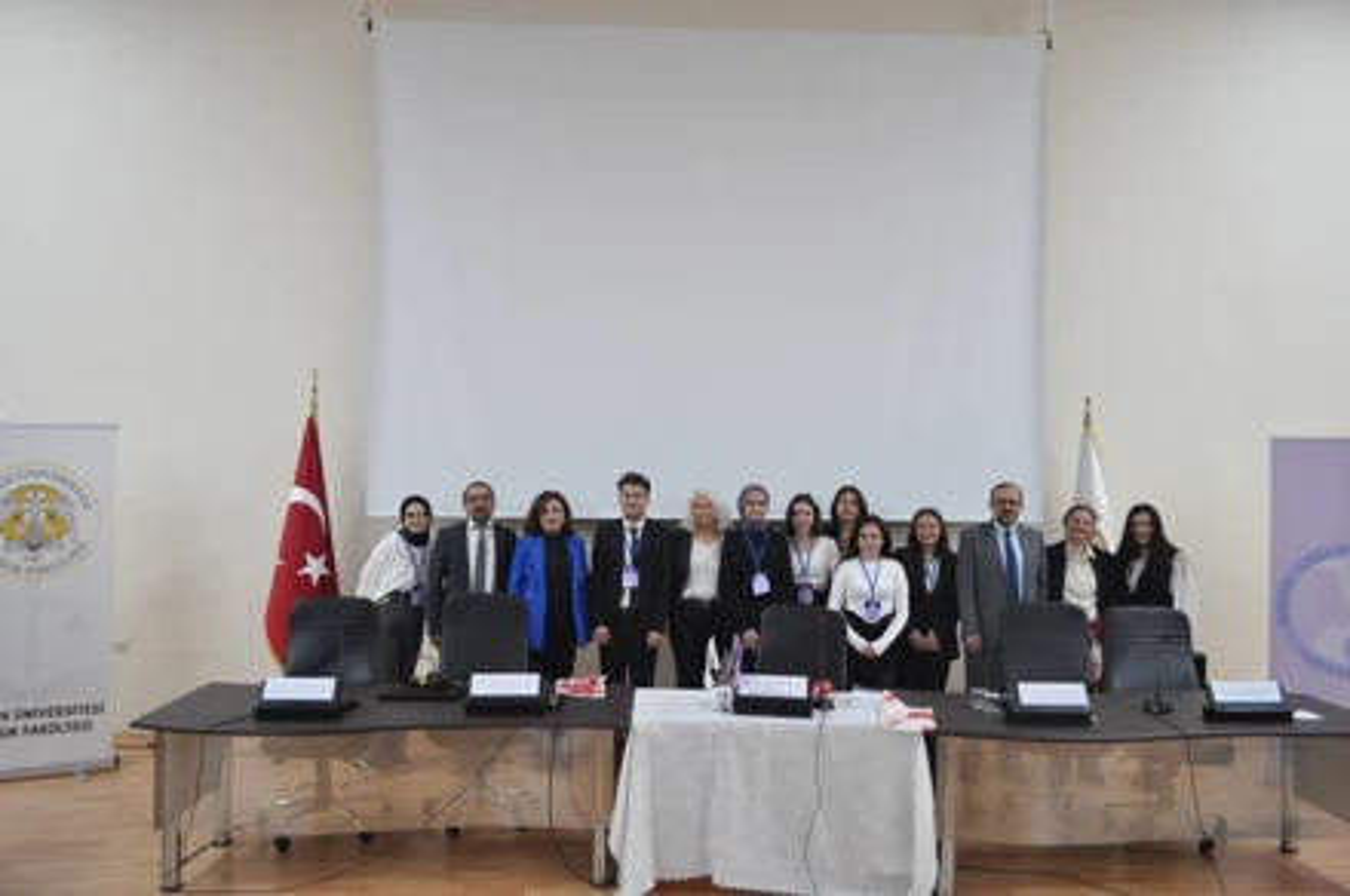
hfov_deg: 67.5
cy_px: 448
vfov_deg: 47.8
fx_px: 1011
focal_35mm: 27
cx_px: 675
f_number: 3.5
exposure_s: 1/30
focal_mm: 18
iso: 800
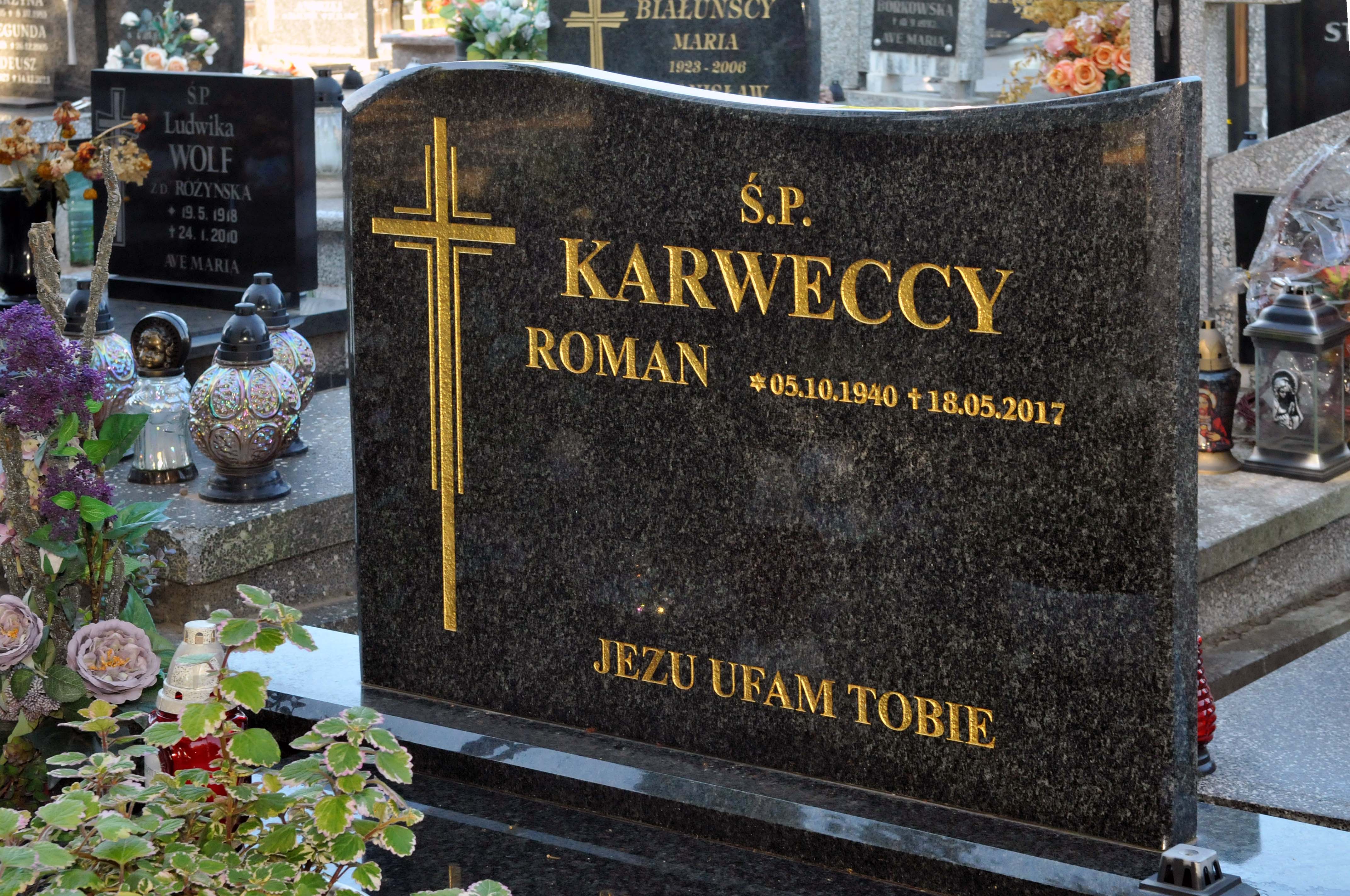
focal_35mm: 75
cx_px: 675
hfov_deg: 27.0
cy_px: 448
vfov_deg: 18.1
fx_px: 2809
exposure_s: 1/125
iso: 1000
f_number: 10
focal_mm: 50
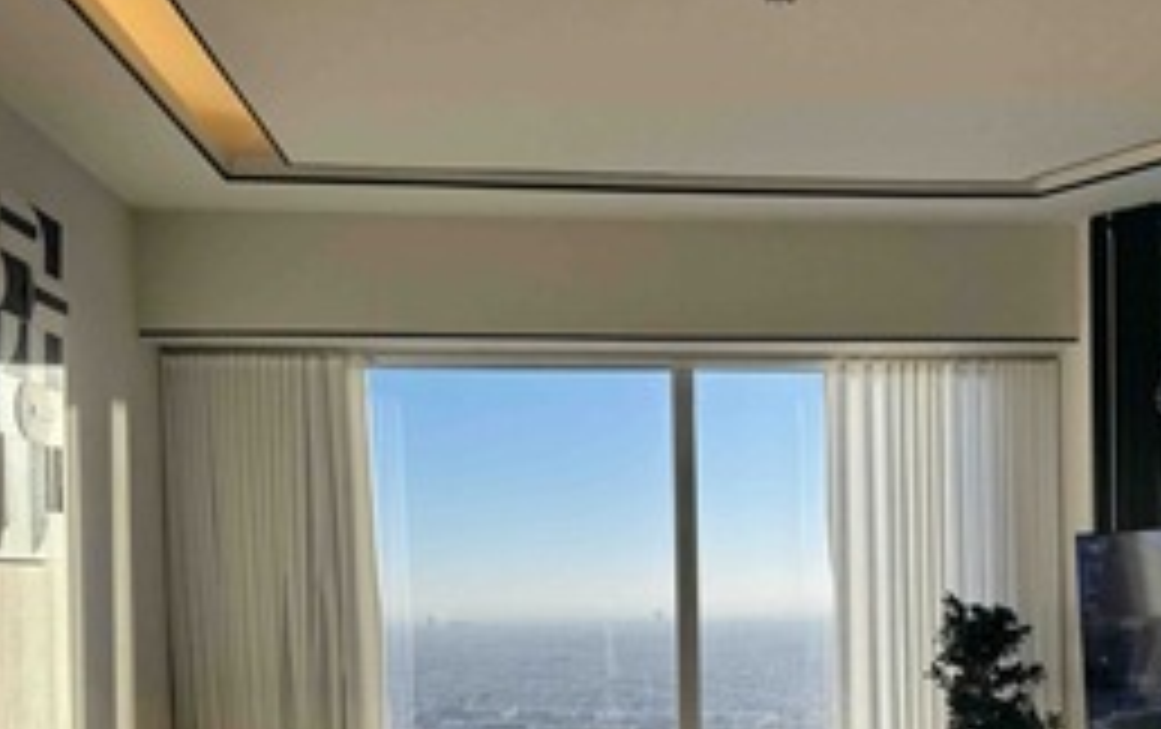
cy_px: 601
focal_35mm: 45
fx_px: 1426
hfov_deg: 43.5
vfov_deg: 28.0
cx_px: 808
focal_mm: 6.76
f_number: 1.78
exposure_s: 1/685
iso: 80
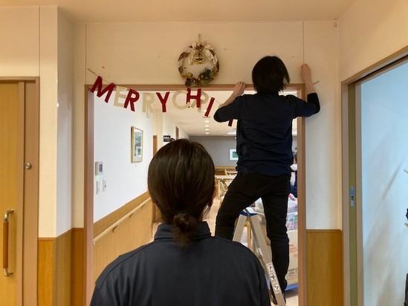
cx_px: 204
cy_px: 153
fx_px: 330
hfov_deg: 63.4
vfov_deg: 49.8
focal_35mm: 28
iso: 125
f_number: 1.8
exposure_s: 1/60
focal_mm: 3.99
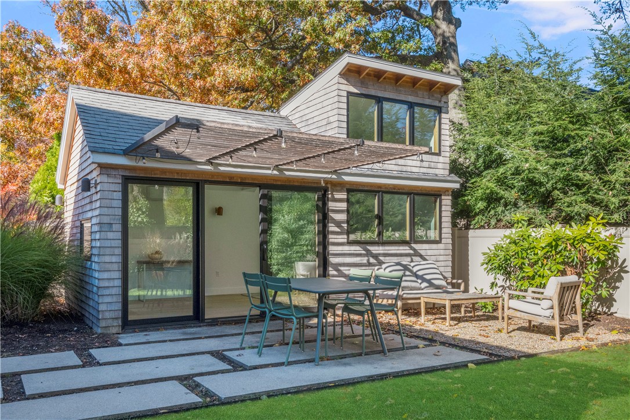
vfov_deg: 43.6
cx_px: 315
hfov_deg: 61.9
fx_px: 525
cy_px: 210
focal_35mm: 30
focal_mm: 20
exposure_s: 1/200
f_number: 14
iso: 400
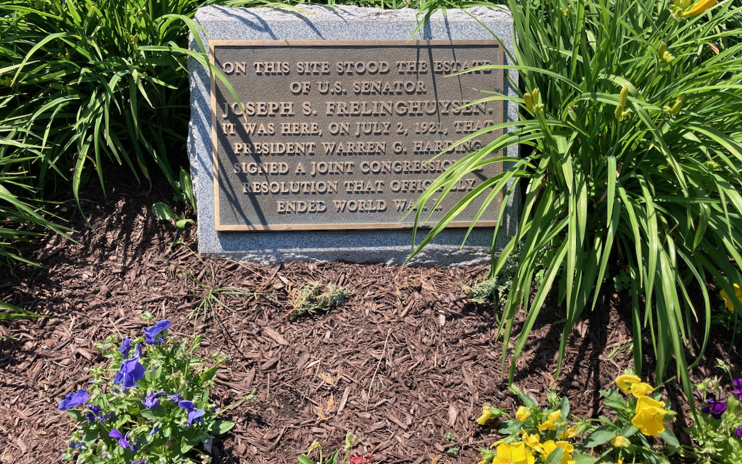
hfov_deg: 62.9
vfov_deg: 41.7
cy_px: 266
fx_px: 607
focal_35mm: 30
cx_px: 367
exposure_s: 1/842
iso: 20
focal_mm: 3.99
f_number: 1.8
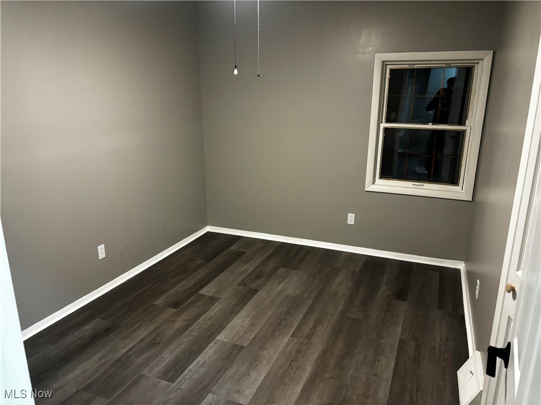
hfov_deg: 67.3
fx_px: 406
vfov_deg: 53.1
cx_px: 270
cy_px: 202
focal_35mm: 26
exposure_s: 1/60
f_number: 1.6
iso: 400
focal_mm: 5.96
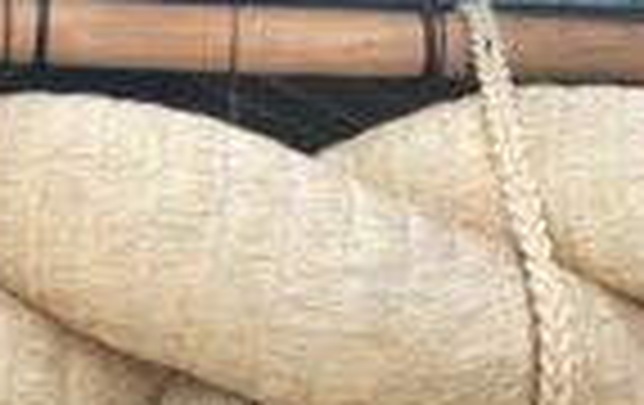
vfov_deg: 12.5
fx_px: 1811
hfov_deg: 20.0
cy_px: -54
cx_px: 162
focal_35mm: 103
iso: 25
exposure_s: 1/30
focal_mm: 4.15
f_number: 2.2
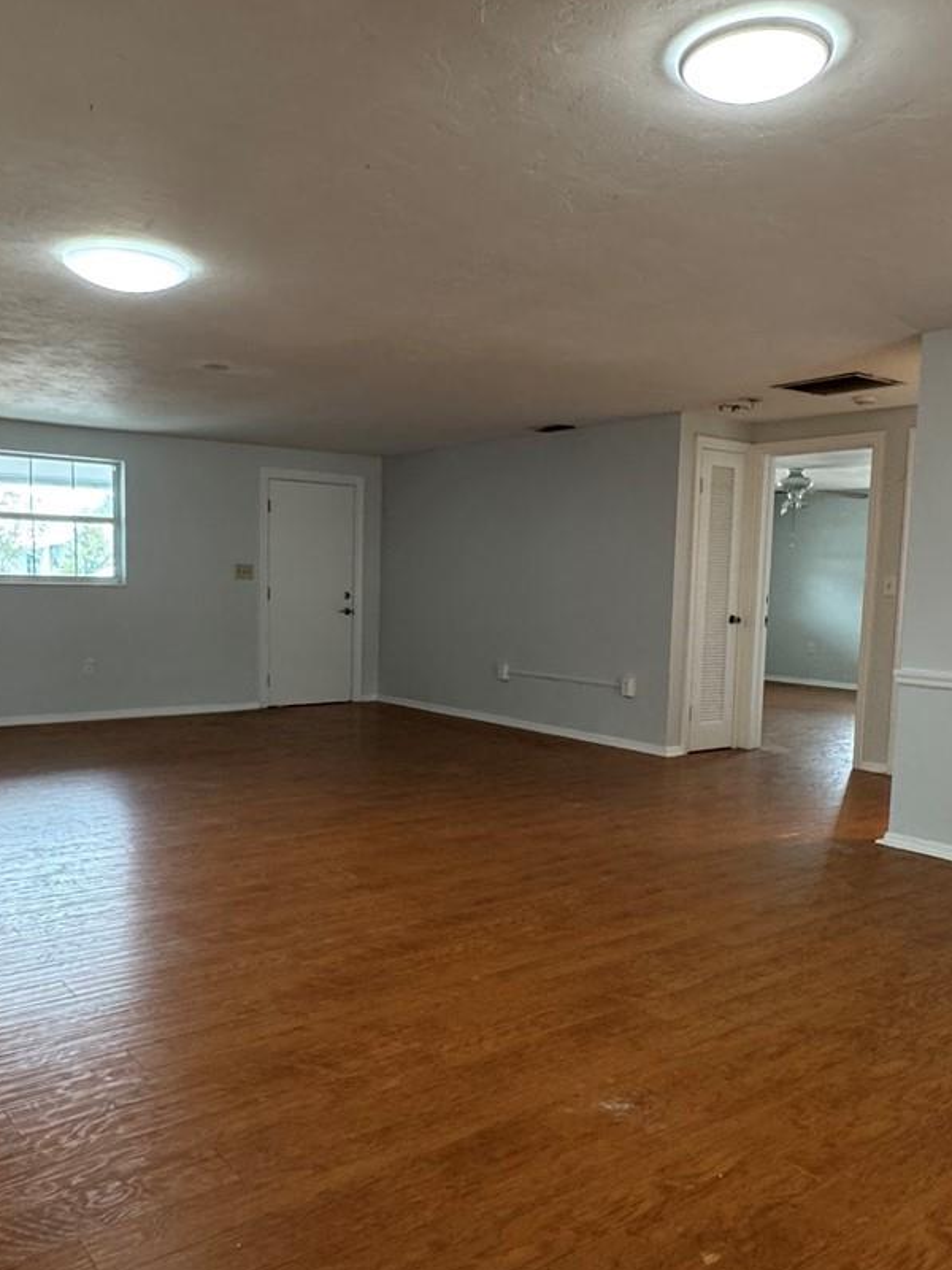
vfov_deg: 63.4
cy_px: 683
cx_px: 420
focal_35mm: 28
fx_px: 1027
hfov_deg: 49.6
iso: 320
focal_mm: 2.22
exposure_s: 1/120
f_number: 2.2
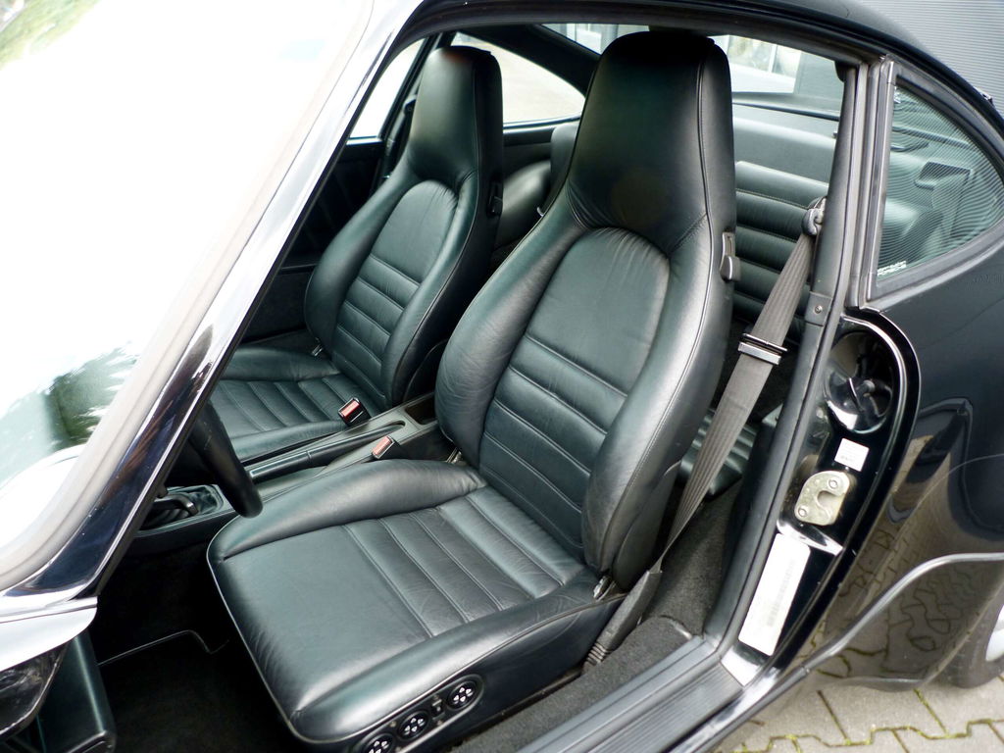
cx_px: 502
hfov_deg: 69.4
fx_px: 725
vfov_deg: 54.9
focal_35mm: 25
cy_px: 376
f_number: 2.8
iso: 80
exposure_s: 1/60
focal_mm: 4.5
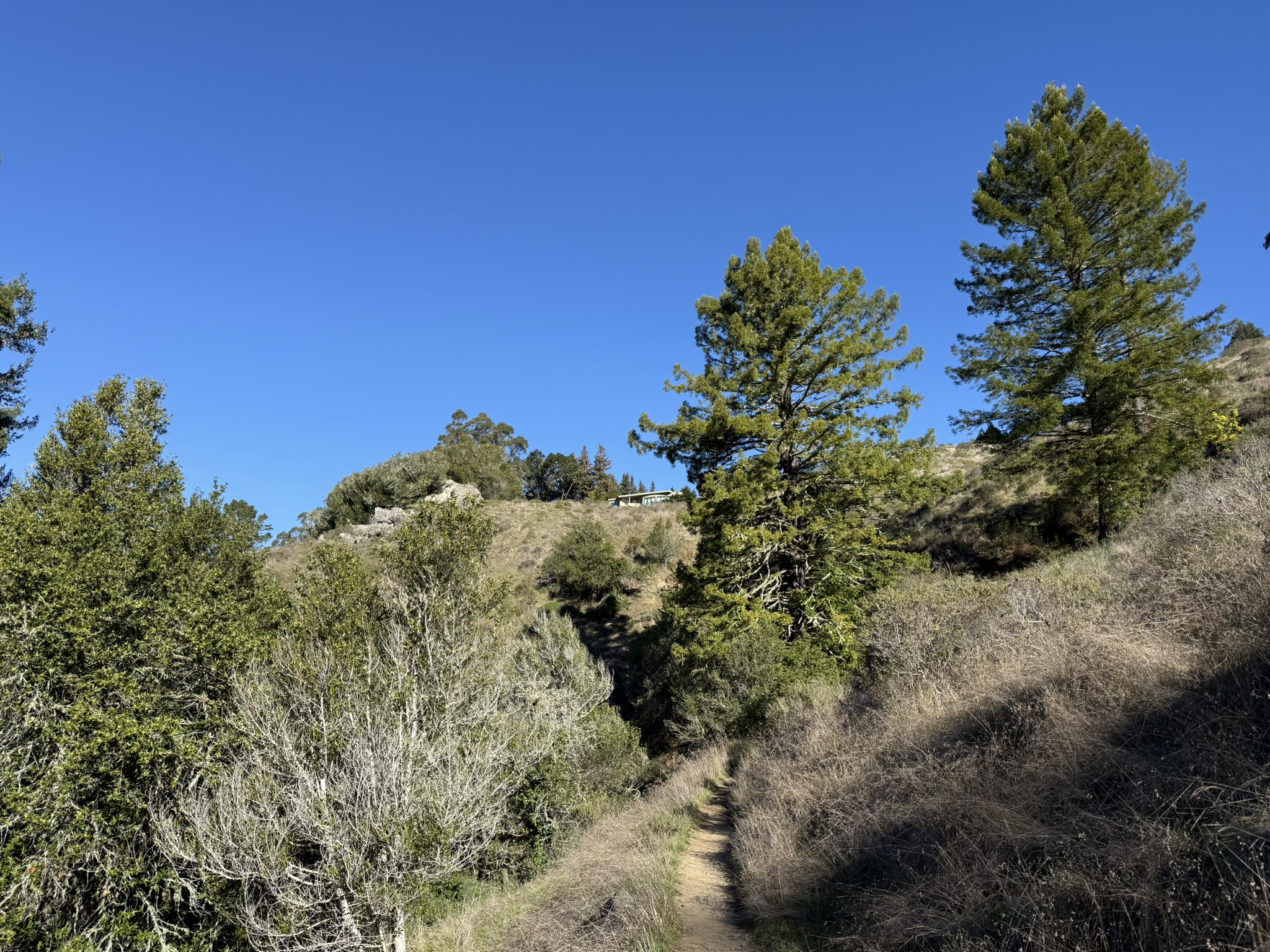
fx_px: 881
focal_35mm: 24
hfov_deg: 71.6
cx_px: 635
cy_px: 476
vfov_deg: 56.8
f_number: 1.78
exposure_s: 1/2801
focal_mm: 6.76
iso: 80
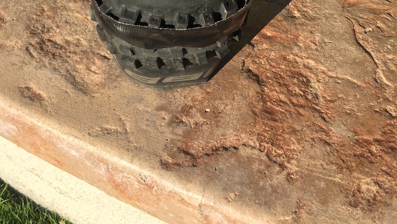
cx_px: 197
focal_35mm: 43
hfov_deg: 47.3
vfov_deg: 25.8
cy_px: -17
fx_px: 453
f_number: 2.2
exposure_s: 1/1163
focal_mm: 4.15
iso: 32
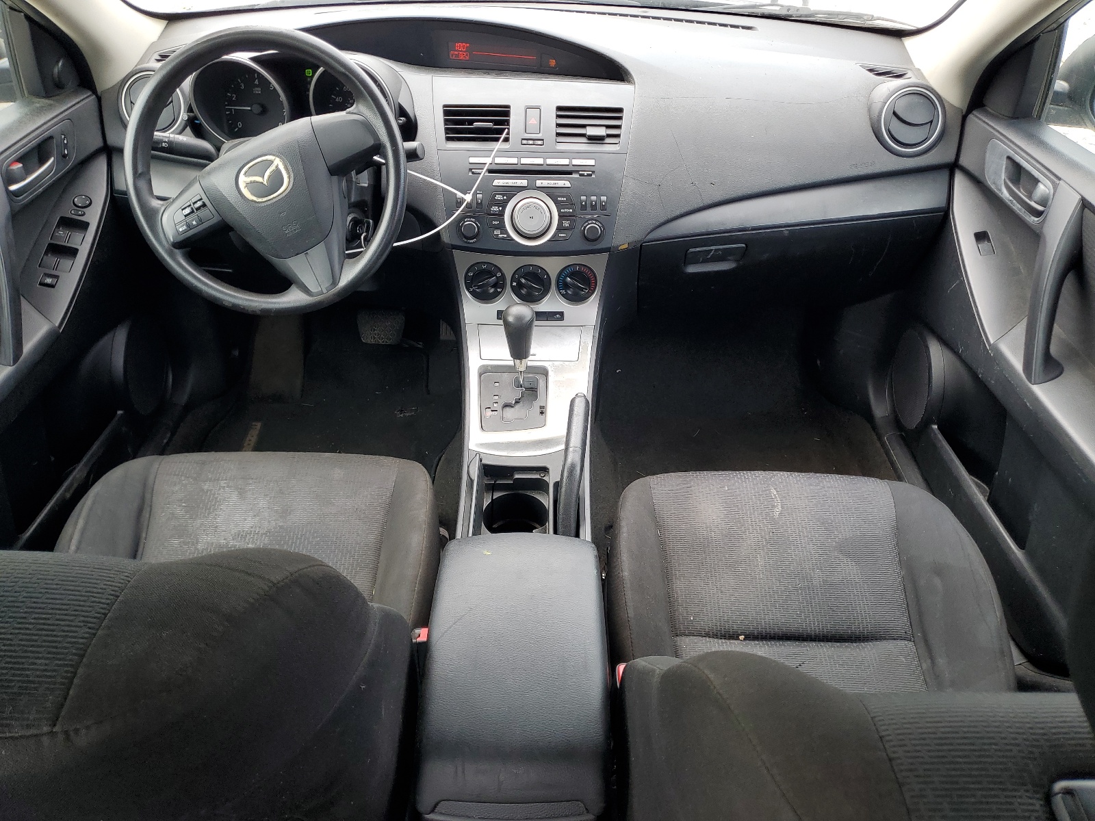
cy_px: 410
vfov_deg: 53.1
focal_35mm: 26
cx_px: 548
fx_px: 822
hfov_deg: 67.3
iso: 50
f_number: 1.5
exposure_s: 1/135
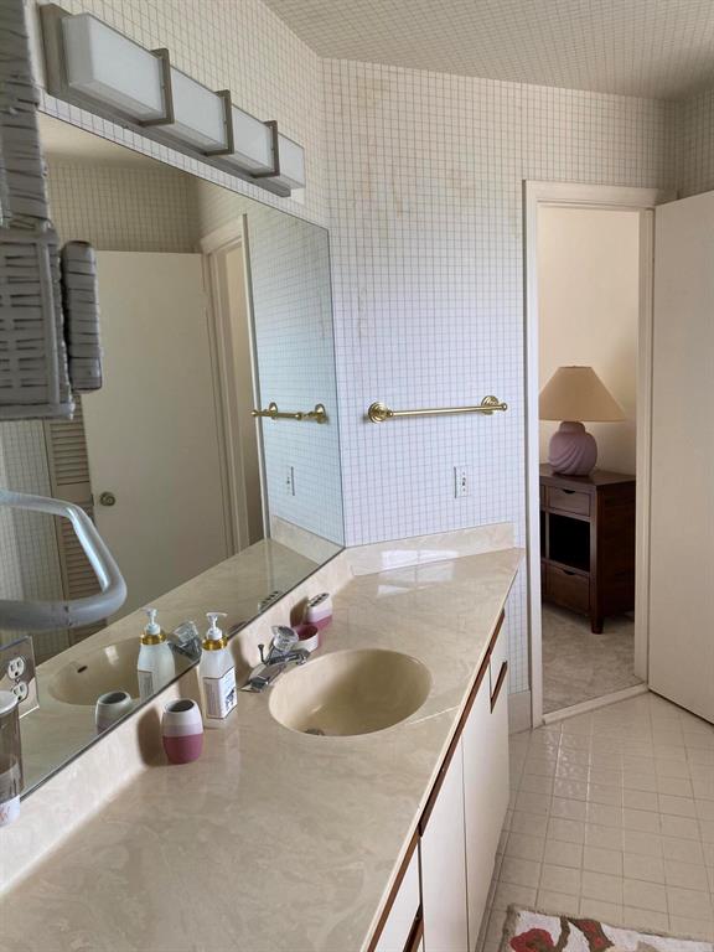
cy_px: 476
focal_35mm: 26
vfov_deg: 67.3
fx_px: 715
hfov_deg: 53.1
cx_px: 357
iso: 100
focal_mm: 4.25
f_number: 1.8
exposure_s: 1/121
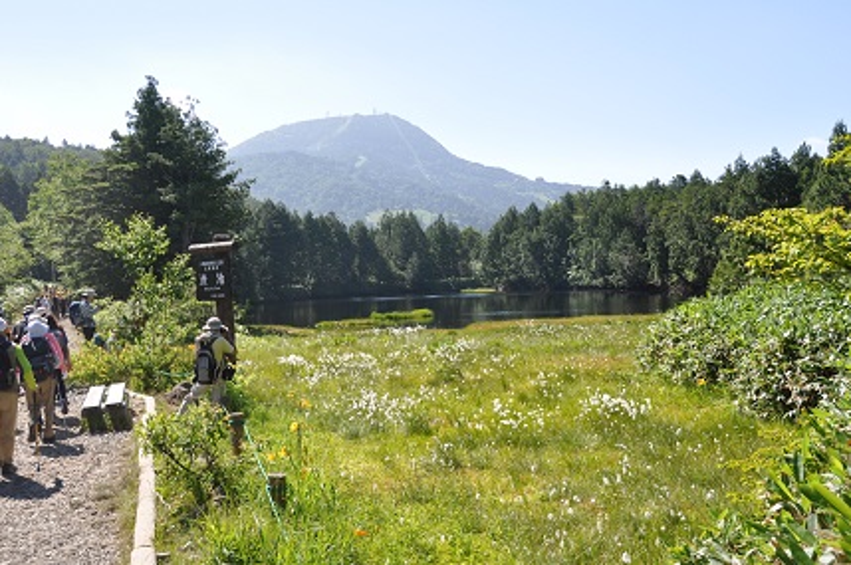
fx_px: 921
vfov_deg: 34.1
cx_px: 426
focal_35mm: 39
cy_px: 282
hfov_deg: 49.6
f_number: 9
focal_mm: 26
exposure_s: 1/320
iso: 200
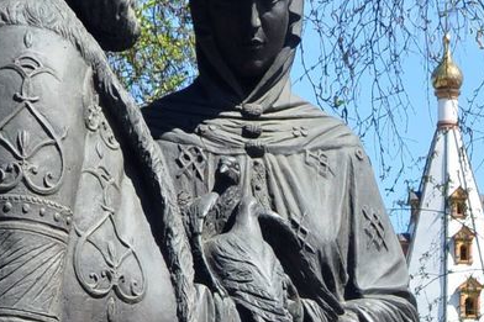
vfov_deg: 6.6
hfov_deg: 10.5
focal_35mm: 196
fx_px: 2629
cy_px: 787
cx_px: 349
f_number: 9
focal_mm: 25
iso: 400
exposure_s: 1/160
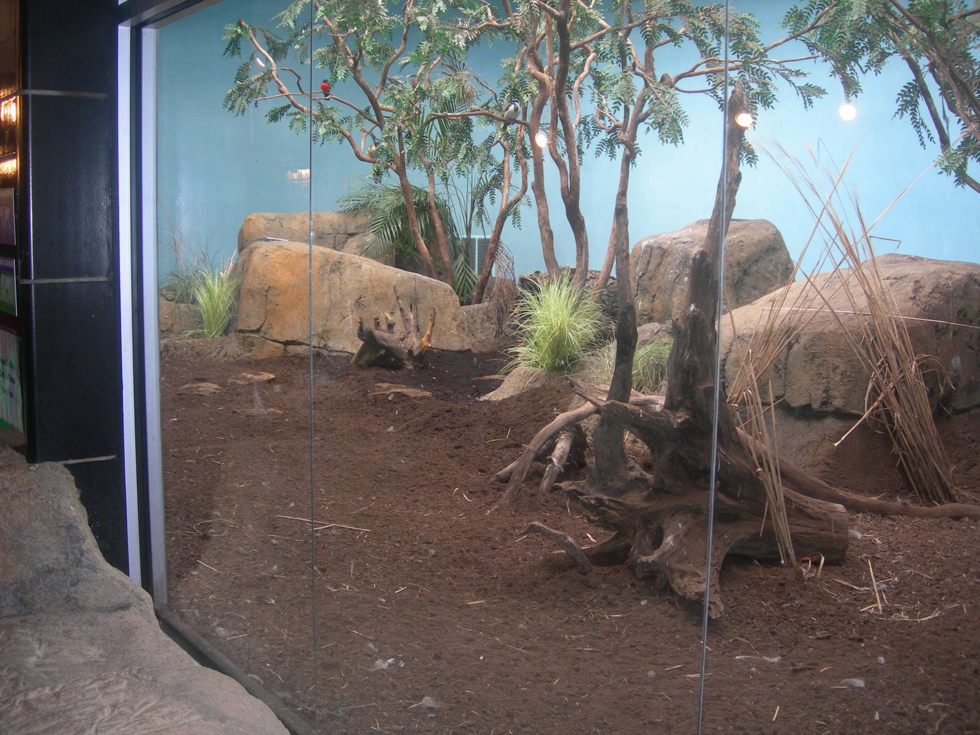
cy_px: 368
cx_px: 490
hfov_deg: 49.0
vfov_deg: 37.7
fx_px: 1076
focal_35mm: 38
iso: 78
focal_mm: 7.8
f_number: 2.8
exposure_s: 1/28.5
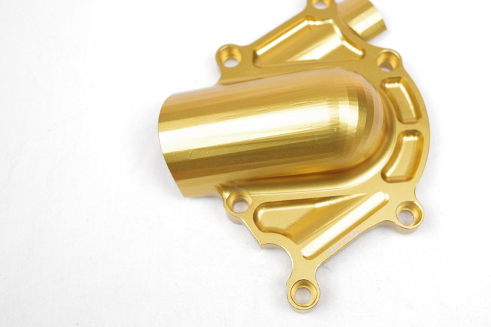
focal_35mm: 47
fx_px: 641
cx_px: 305
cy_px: 157
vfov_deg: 28.6
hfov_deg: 41.6
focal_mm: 24.38
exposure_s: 1/20
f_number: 5
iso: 100
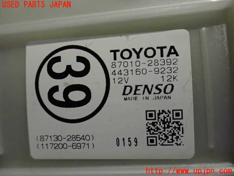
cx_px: 117
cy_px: 88
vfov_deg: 46.8
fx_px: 203
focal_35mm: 30
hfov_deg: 60.0
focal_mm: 5.4
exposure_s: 1/30
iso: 800
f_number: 2.3
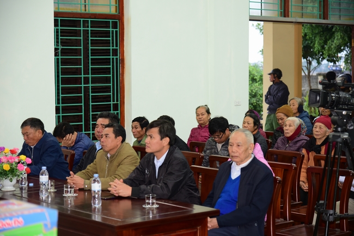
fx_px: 807
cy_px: 118
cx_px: 177
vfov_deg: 16.7
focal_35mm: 82
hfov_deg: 24.8
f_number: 4
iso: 640
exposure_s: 1/40
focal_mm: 82
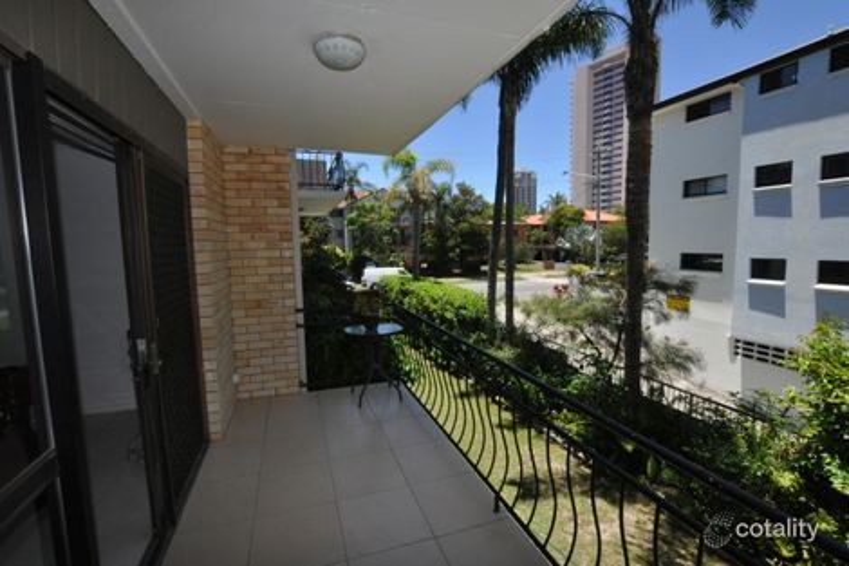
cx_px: 424
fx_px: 354
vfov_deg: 77.3
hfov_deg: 100.4
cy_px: 283
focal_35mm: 15
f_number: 18
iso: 800
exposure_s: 1/200
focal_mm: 10
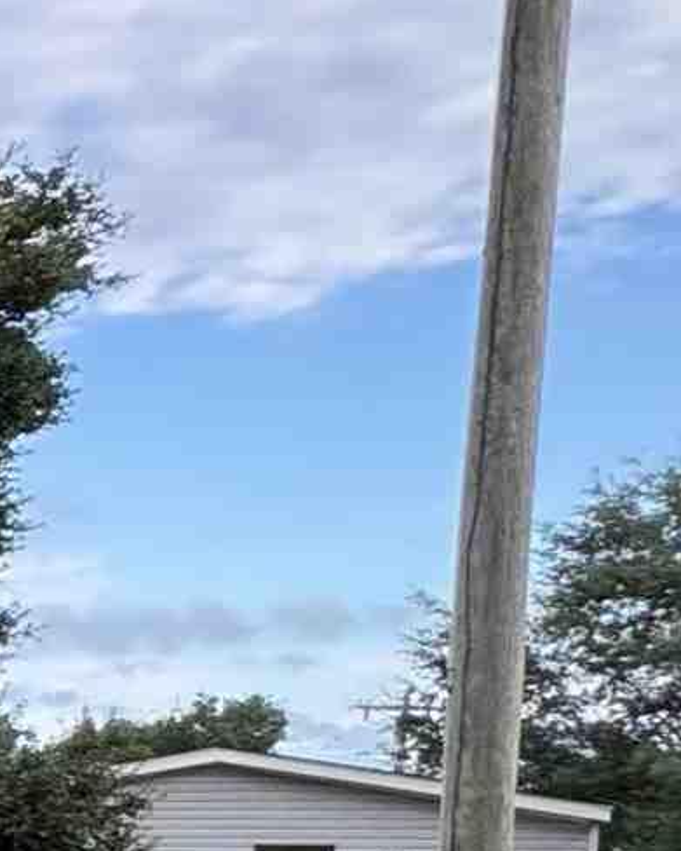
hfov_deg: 9.0
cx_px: -1825
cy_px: 943
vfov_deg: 21.1
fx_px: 2165
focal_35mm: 86
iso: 40
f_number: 2.2
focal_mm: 2.22
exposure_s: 1/178
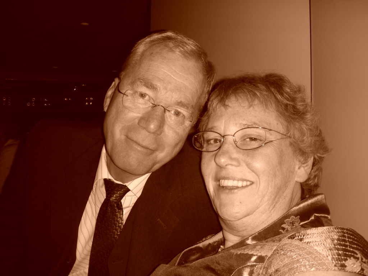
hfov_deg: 52.6
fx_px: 372
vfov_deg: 40.7
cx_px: 184
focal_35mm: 35
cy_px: 138
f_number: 3
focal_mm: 5.8
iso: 50
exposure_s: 1/60.1
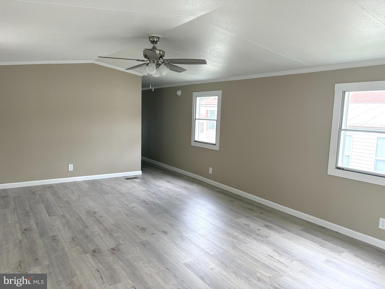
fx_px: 289
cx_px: 192
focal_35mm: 26
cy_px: 144
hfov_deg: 67.3
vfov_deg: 53.1
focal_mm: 5.96
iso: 125
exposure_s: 1/105
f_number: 1.6
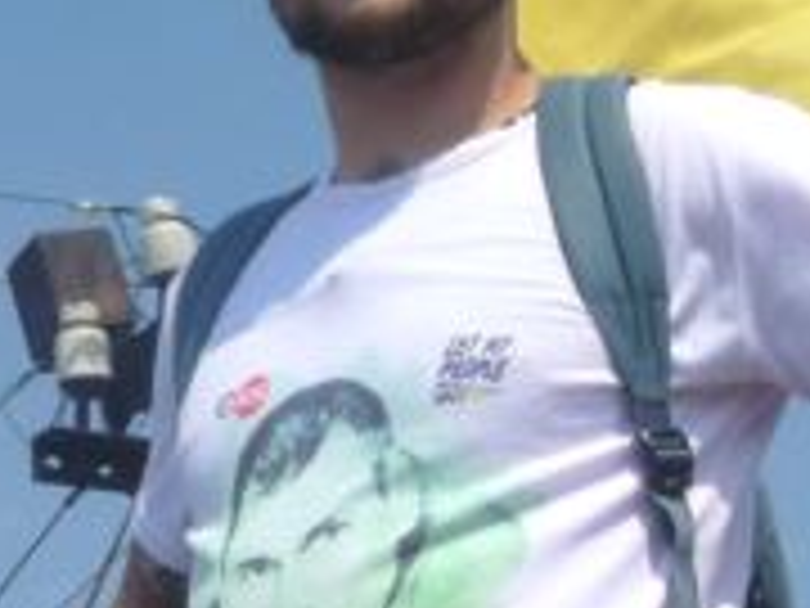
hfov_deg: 16.1
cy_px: 369
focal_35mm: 122
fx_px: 2855
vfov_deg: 12.1
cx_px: 562
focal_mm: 4.4
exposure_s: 1/800
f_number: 5.6
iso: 100
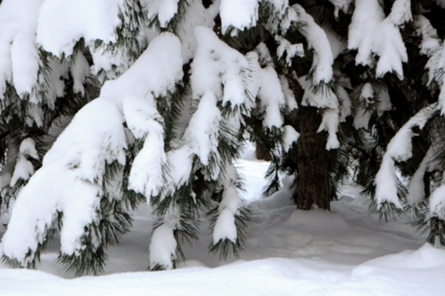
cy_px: 161
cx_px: 226
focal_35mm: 87
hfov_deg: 23.5
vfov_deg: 15.7
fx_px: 1070
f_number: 5.3
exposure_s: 1/125
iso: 500
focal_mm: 45
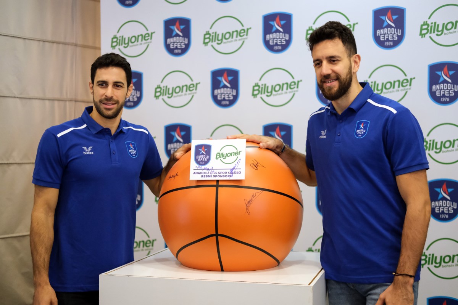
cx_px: 229
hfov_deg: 37.5
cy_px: 152
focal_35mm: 53
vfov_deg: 25.5
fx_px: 674
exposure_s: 1/250
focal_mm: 35
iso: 3200
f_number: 2
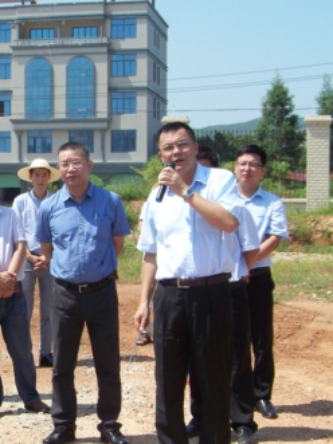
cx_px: 26
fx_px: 1001
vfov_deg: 25.0
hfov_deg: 18.5
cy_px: 241
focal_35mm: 78
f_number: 4
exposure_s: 1/500
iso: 65
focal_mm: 6.75
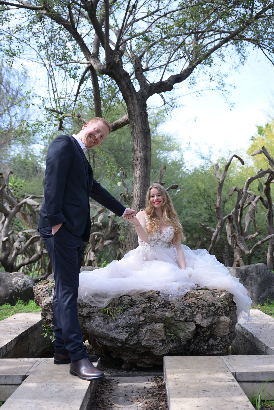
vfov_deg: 48.4
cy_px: 205
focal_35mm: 40
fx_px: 456
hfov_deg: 33.4
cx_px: 137
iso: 125
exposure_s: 1/320
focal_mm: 40
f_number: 3.5
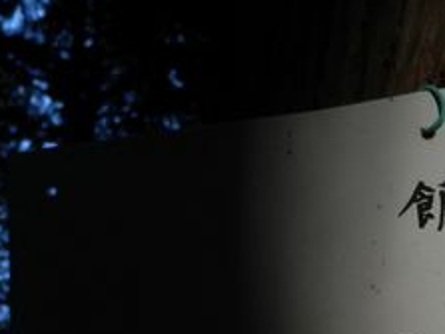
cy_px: 402
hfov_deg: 8.1
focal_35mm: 237
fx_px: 3045
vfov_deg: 6.2
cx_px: 712
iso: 80
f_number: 4.4
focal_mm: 11.9
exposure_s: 1/250
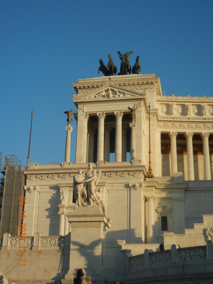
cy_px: 142
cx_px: 106
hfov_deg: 24.8
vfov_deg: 32.7
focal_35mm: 59
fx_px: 484
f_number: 8
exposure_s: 1/240
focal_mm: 10.6
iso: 160
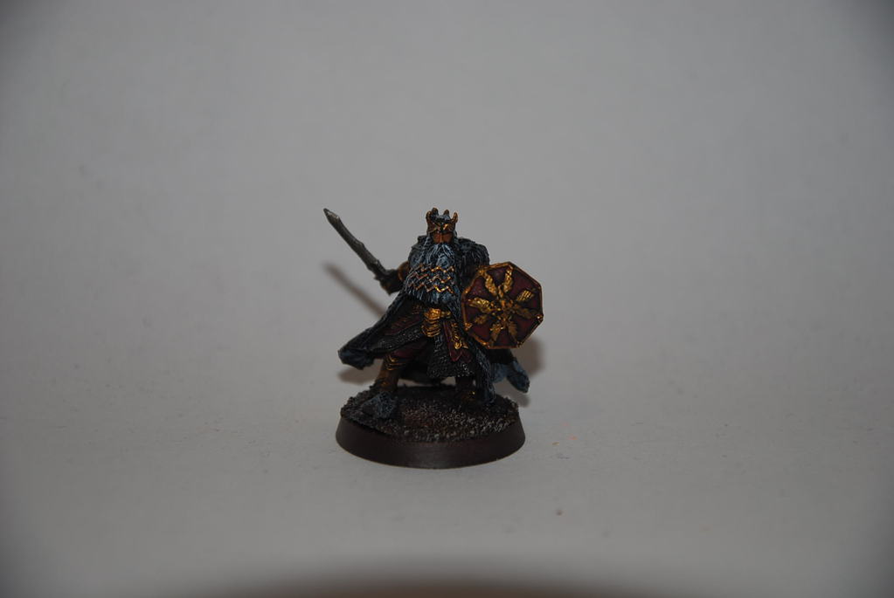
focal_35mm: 158
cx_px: 447
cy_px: 299
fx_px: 3916
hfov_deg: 13.0
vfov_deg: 8.7
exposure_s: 1/125
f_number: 5.6
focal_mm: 105
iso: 100
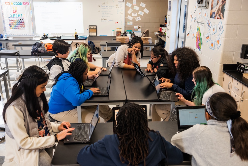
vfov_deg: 38.9
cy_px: 83
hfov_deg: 55.8
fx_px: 234
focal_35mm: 34
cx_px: 124
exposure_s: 1/125
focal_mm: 34
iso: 2000
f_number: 5
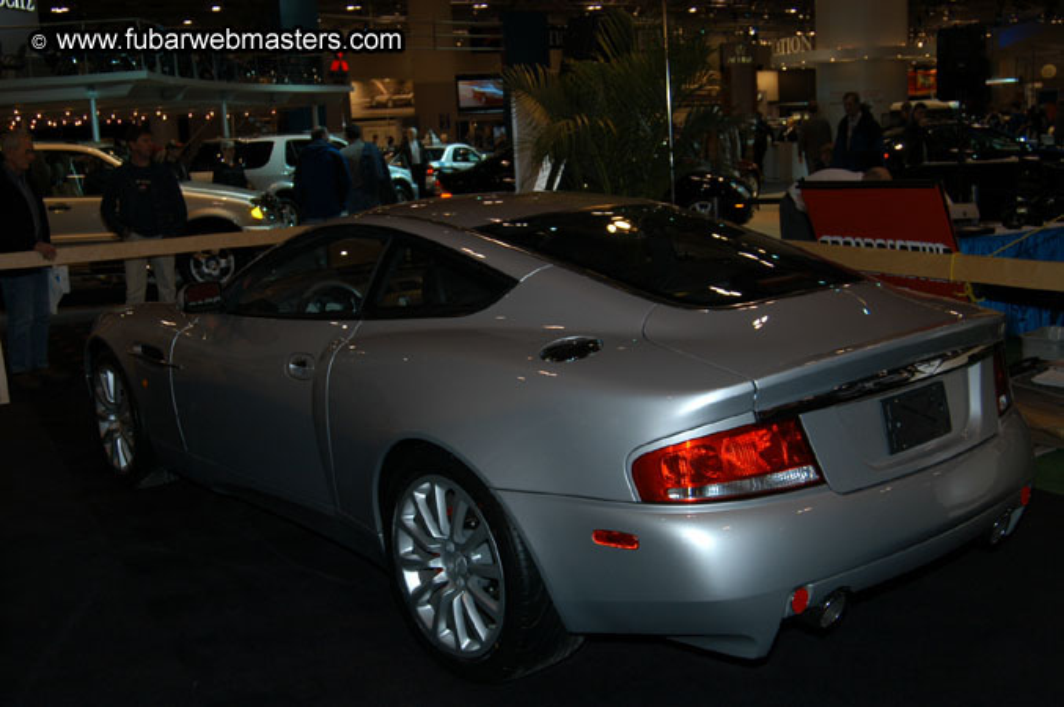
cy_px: 354
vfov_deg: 36.8
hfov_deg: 53.2
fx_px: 1063
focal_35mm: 36
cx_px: 532
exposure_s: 1/60
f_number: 5
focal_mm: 24
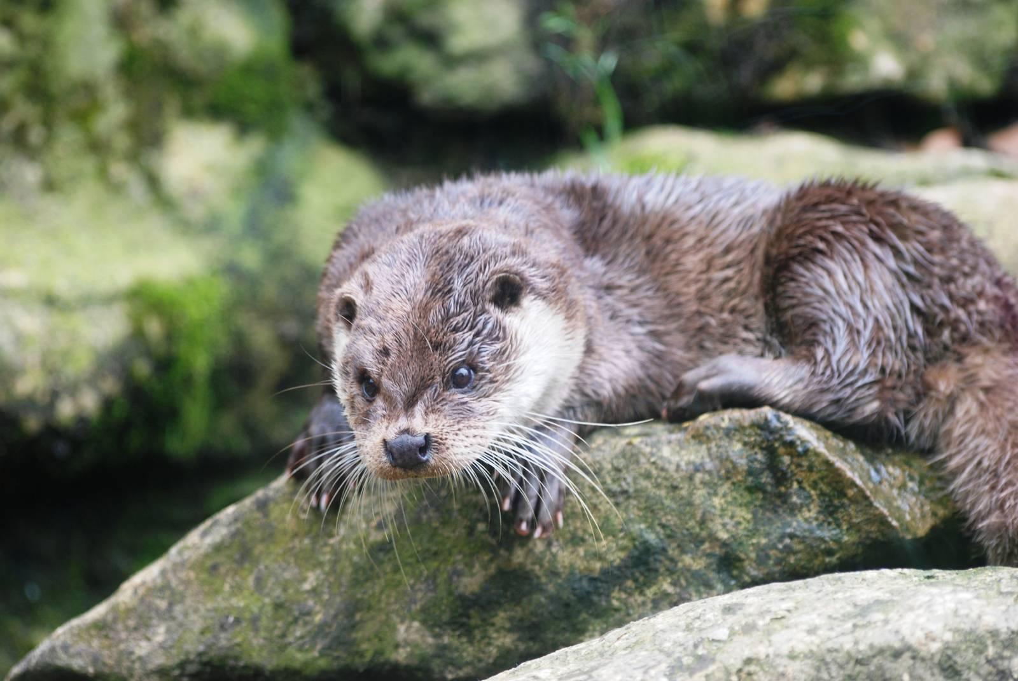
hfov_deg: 10.1
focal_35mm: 202
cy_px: 340
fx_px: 5733
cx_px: 509
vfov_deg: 6.8
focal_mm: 135
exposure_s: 1/125
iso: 250
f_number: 4.5
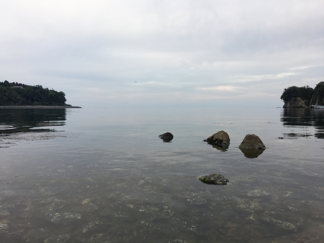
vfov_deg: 48.2
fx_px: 271
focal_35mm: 29
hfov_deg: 61.7
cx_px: 162
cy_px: 122
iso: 32
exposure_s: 1/120
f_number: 2.2
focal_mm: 4.15
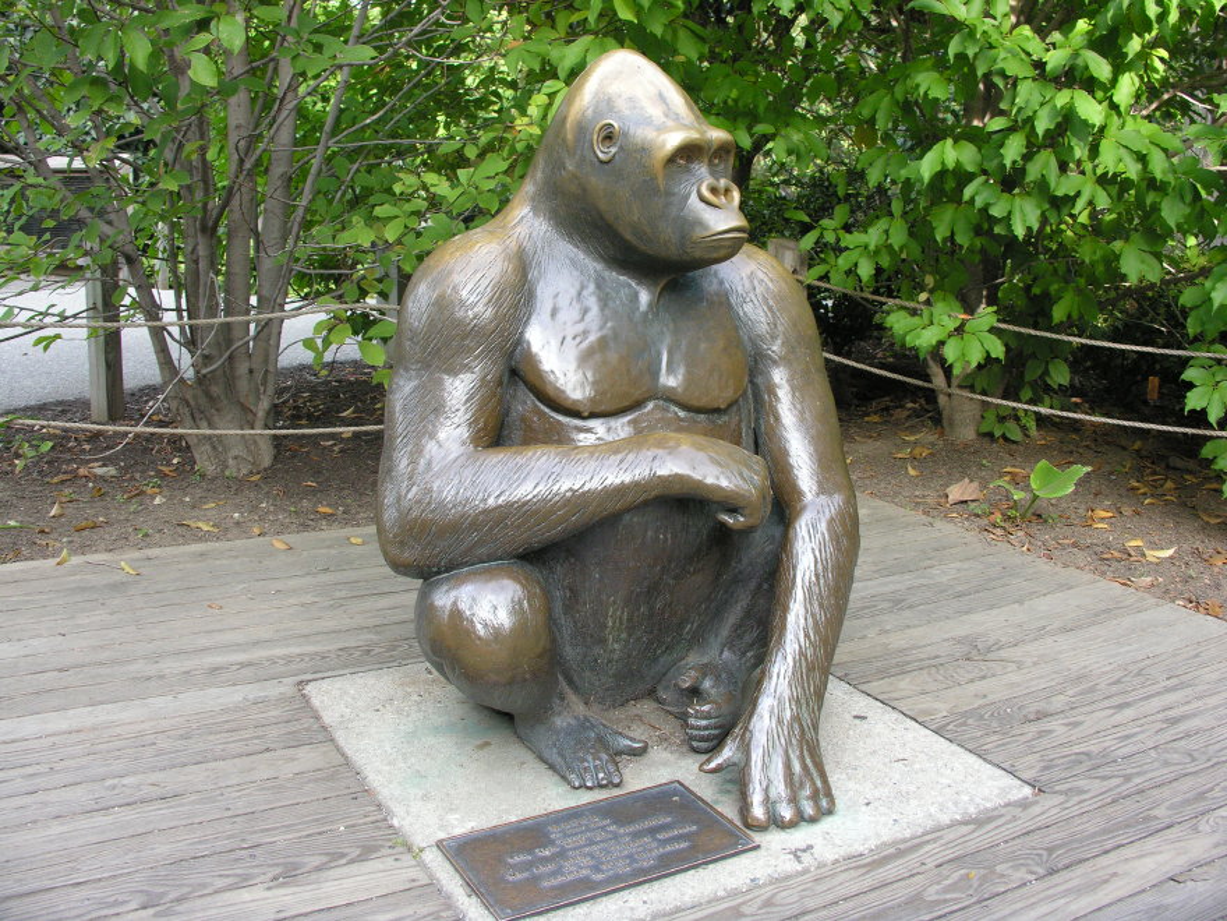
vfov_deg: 40.7
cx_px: 614
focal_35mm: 35
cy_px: 460
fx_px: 1241
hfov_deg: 52.6
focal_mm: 8.9
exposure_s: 1/83
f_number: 4.5
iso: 200
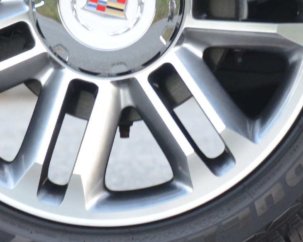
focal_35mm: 816
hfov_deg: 2.4
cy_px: -53
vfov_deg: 1.9
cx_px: 106
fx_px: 7315
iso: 1600
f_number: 5.6
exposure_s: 1/30
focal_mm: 170
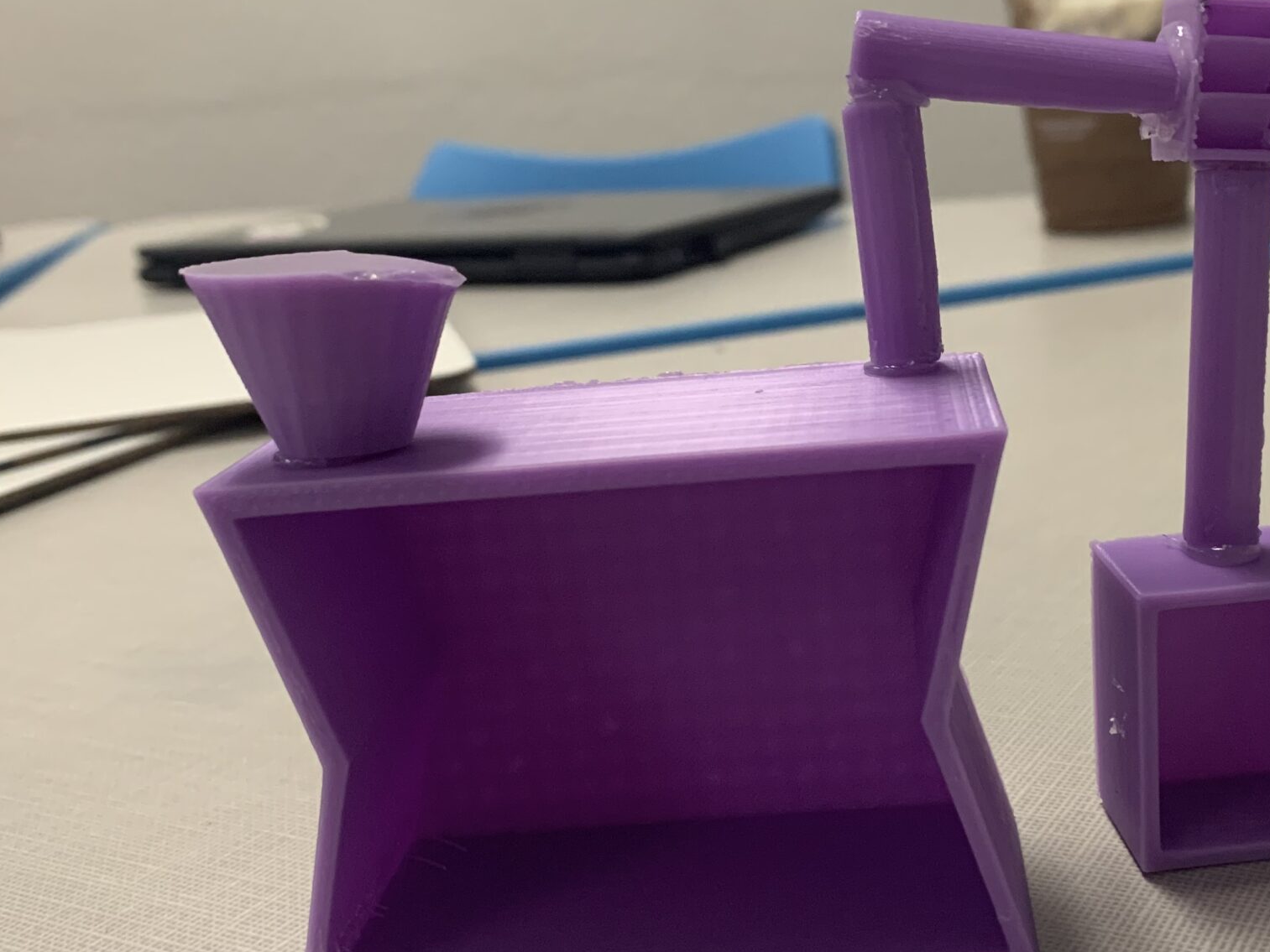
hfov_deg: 42.5
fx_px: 1614
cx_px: 819
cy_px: 490
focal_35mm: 44
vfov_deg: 32.9
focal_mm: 4.25
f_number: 1.8
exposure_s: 1/60
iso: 320
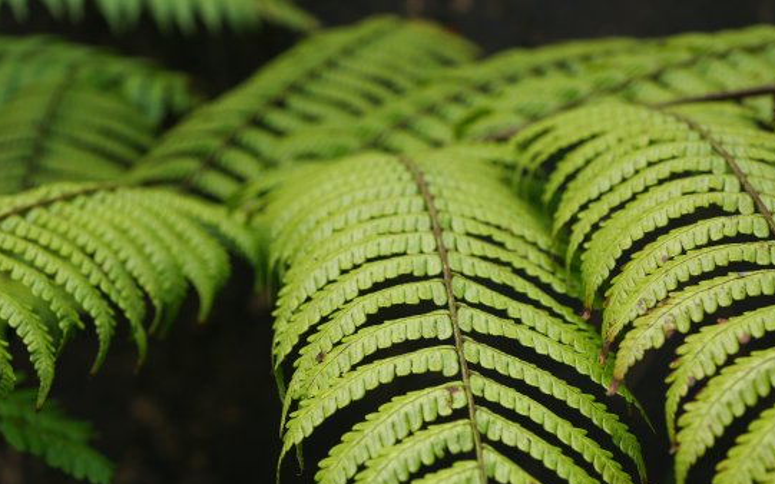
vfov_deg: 18.1
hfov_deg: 28.6
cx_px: 410
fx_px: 1521
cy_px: 271
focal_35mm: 72
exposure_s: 1/60
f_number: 4
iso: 200
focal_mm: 30
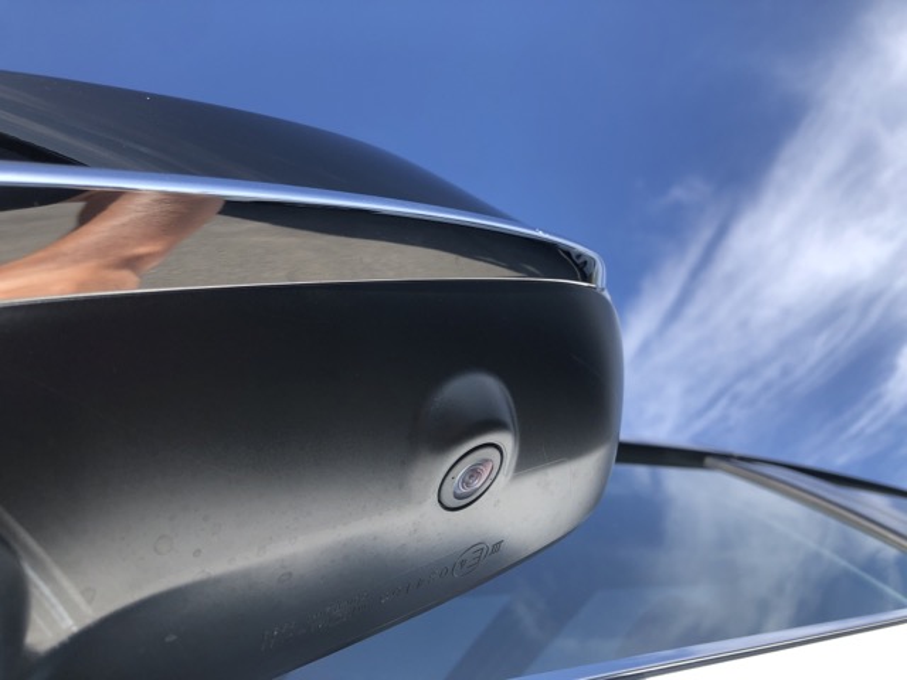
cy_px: 340
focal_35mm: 28
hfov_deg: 63.4
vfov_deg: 49.7
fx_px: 734
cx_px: 454
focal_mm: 3.99
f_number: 1.8
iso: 20
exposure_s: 1/979
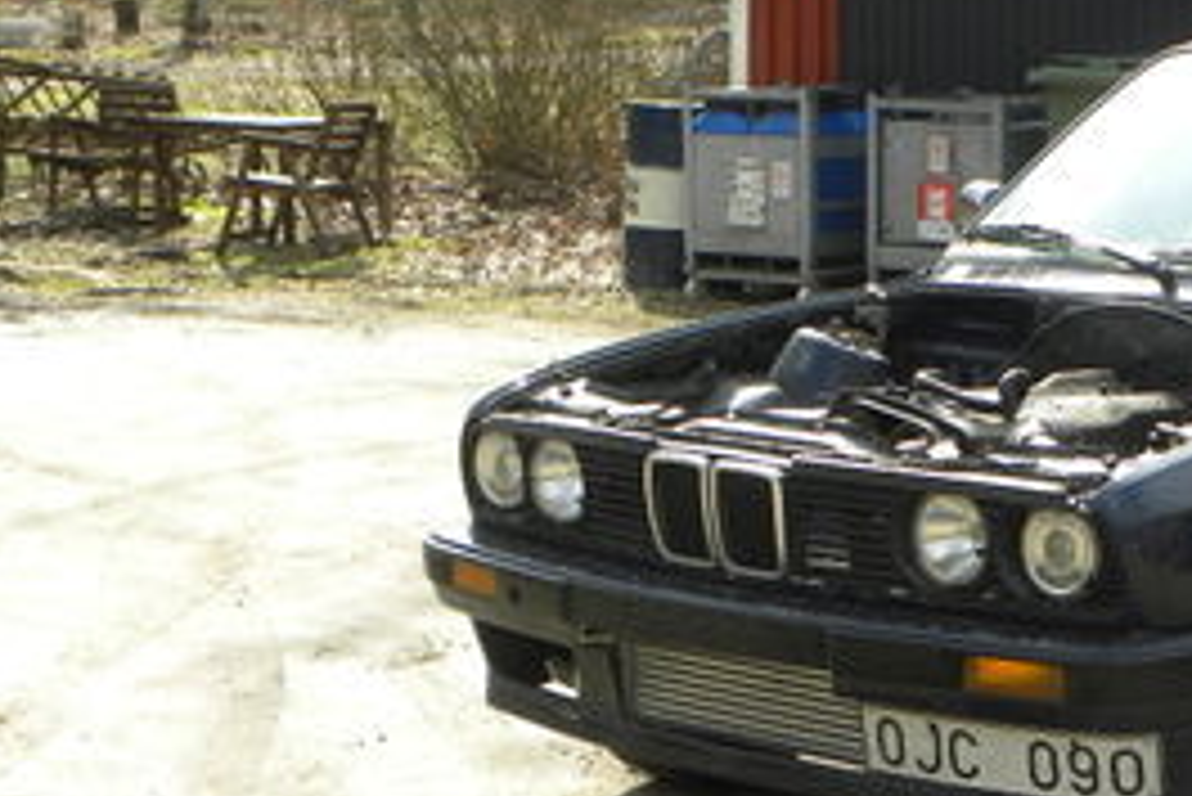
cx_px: 1286
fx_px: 3081
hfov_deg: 20.9
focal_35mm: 93
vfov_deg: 14.7
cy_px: 364
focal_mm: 6.6
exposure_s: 1/200
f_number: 4.5
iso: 64
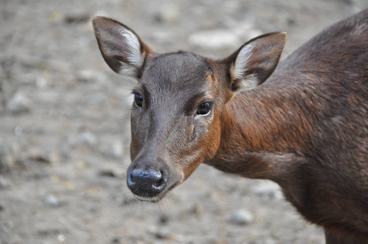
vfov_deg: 4.6
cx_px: 184
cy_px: 122
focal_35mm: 300
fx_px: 3063
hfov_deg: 6.9
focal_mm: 200
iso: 1600
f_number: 6.3
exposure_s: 1/50
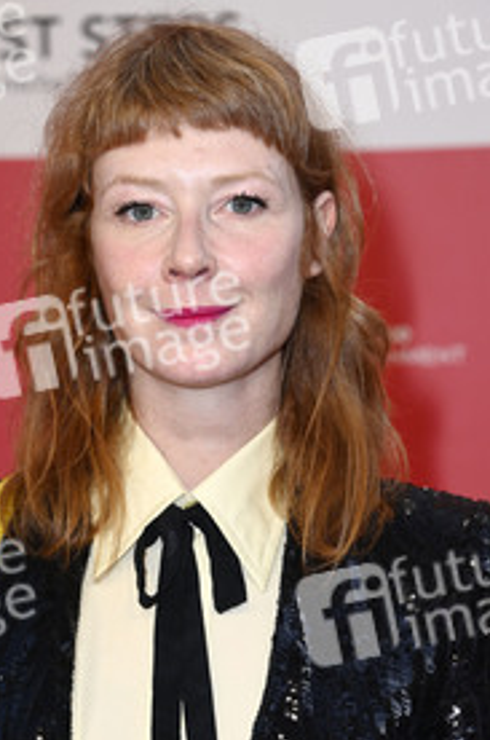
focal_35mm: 177
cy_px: 469
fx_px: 3627
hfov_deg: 7.7
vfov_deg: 11.6
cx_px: 190
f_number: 6.3
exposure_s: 1/250
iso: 640
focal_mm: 122
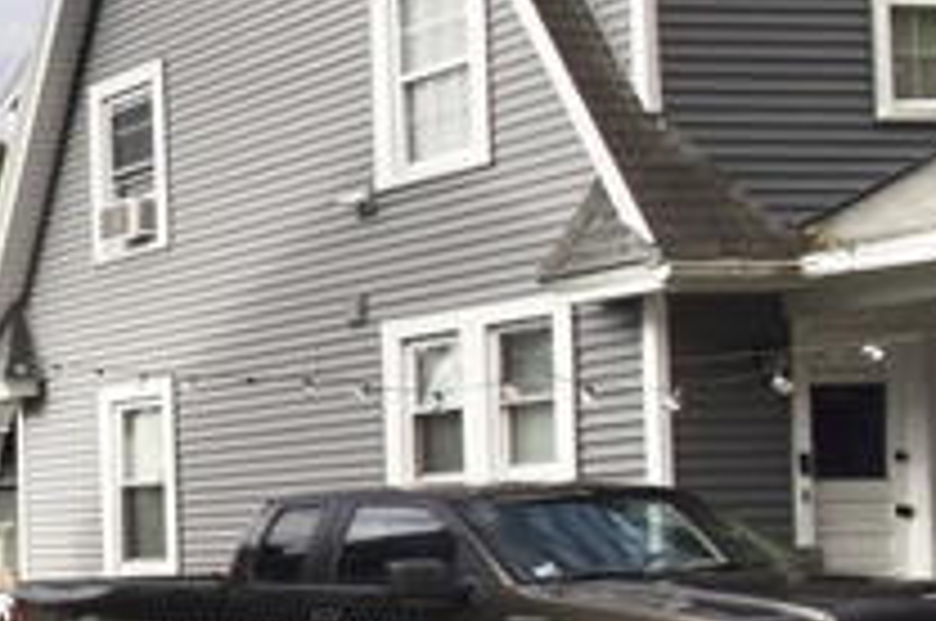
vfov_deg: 18.1
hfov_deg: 17.0
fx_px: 1921
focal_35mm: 74
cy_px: 551
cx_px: -1084
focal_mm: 10
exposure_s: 1/200
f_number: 9
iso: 100
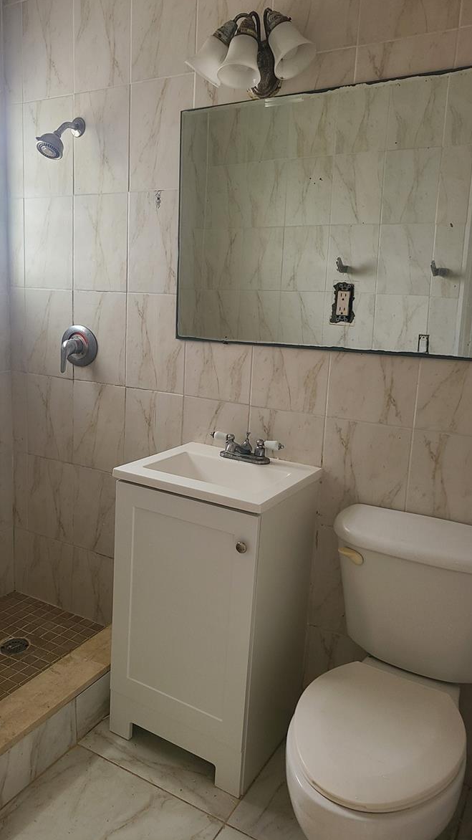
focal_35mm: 29
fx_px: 645
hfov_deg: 39.9
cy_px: 416
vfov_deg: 66.1
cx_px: 173
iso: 100
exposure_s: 1/60
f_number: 1.8
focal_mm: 5.4
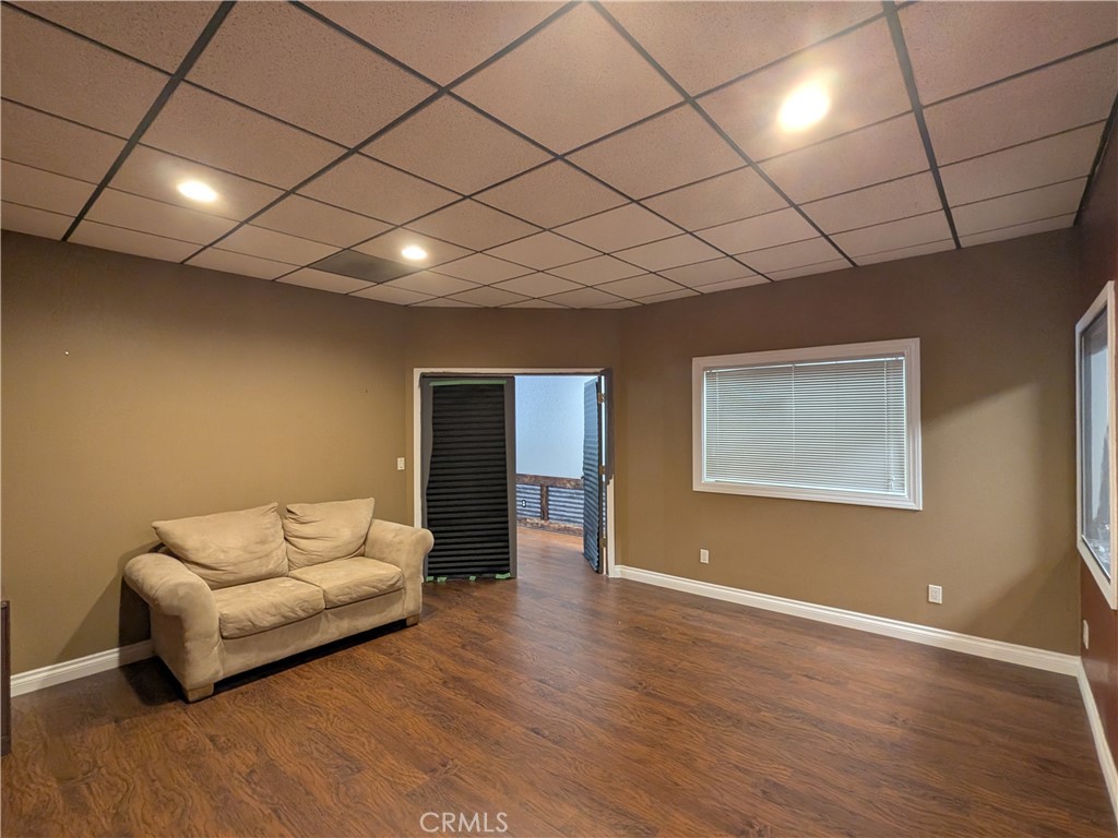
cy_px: 419
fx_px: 517
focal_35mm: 16
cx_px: 559
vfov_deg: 78.1
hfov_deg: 94.5
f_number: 2.2
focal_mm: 2.22
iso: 241
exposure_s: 1/30
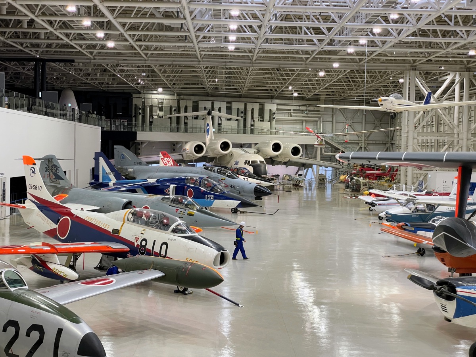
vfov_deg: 28.0
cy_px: 178
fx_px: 715
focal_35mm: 52
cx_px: 238
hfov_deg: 36.8
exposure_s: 1/60
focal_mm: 6
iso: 125
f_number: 2
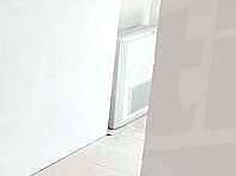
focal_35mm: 98
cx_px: -115
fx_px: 668
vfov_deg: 15.0
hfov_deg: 18.0
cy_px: 47
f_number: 1.8
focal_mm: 1.57
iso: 32
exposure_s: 1/266
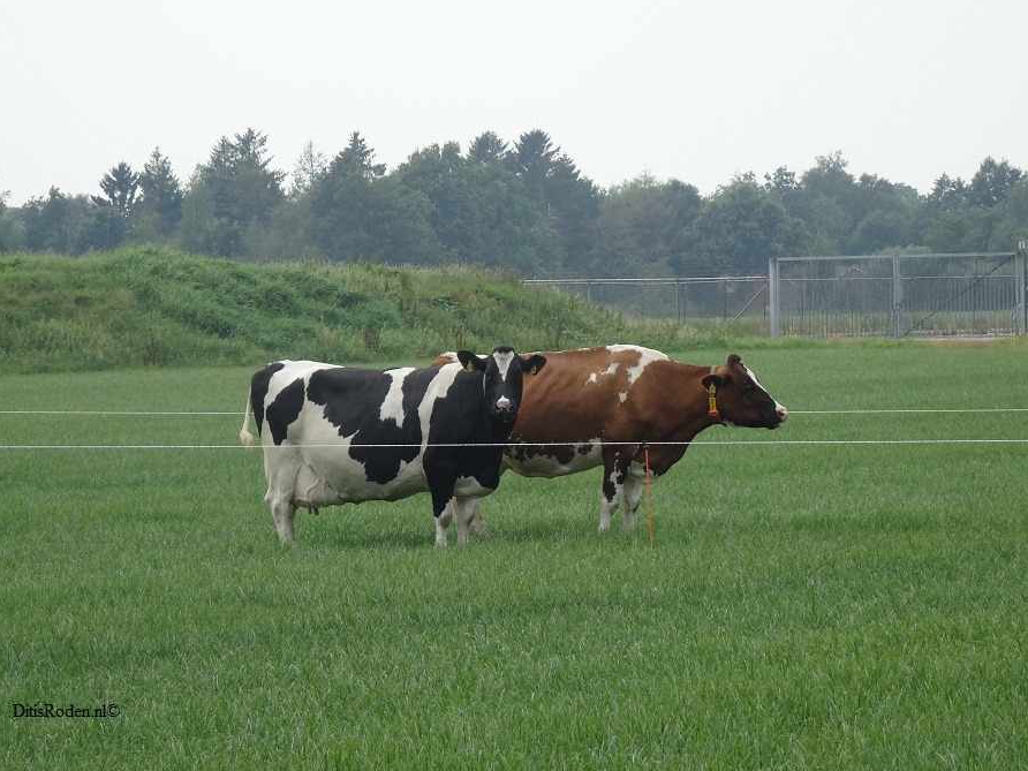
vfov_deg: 9.1
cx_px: 514
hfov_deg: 12.0
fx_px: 4870
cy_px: 384
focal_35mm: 164
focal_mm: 27.93
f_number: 5.6
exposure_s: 1/200
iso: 80
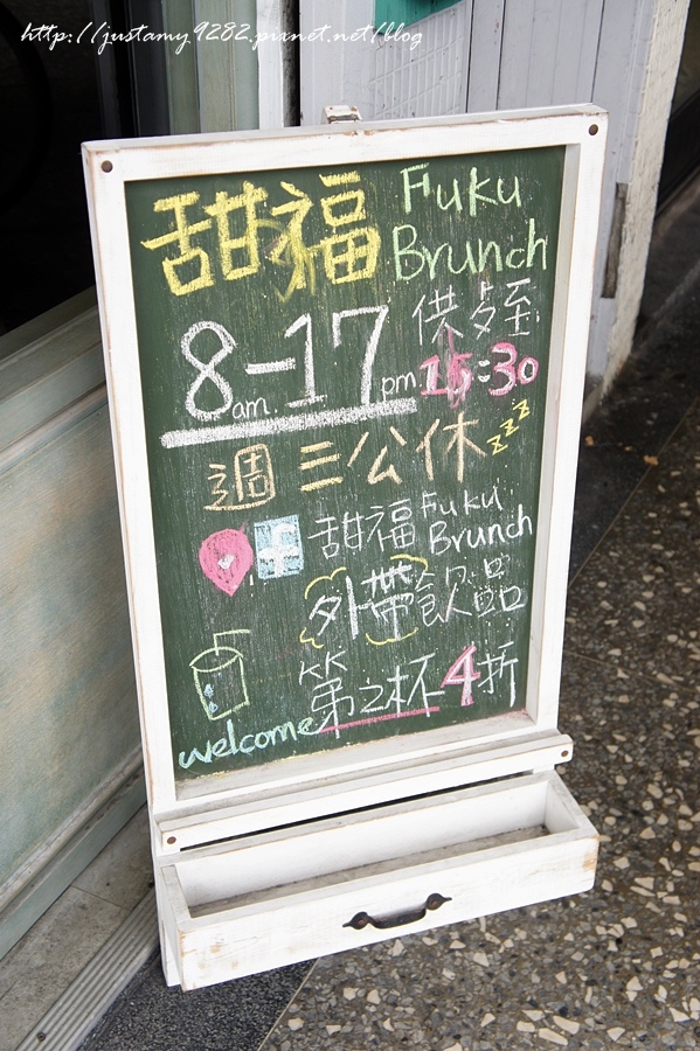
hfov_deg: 28.9
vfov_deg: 42.3
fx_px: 1358
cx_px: 350
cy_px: 526
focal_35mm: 46
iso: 200
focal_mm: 31
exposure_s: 1/80
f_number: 4.5
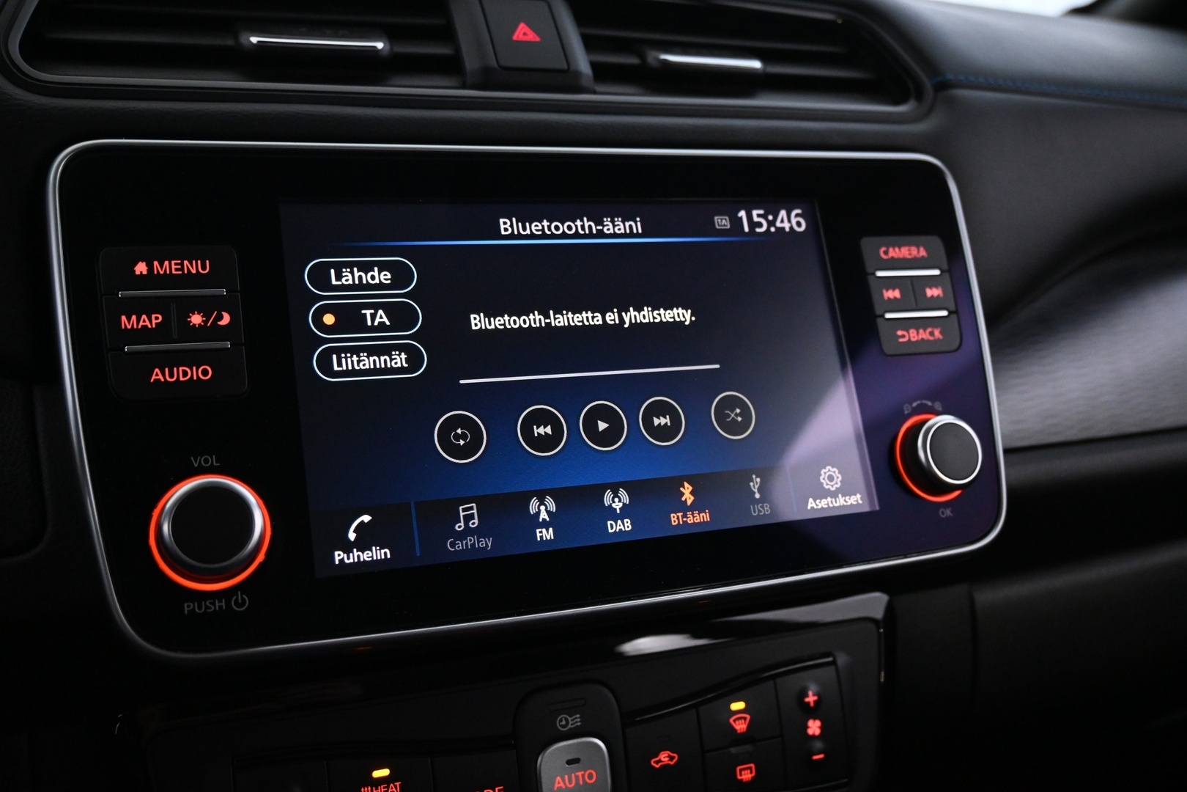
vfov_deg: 40.0
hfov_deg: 57.2
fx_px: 1088
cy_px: 396
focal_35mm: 33
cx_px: 594
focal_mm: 22
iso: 2800
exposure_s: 1/40
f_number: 4
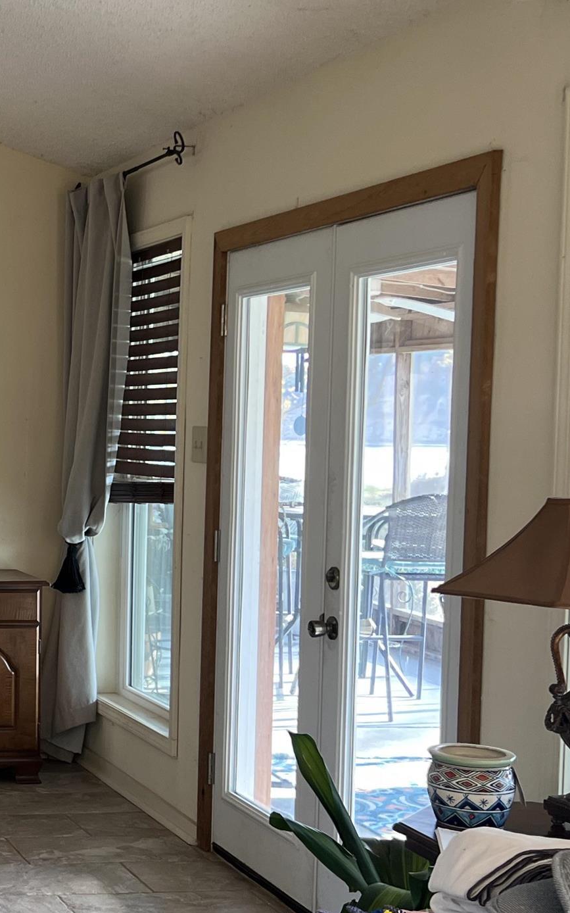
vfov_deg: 33.5
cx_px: -245
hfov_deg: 19.1
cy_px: 494
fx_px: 1517
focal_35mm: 61
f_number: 1.5
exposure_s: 1/60
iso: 64
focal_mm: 5.7
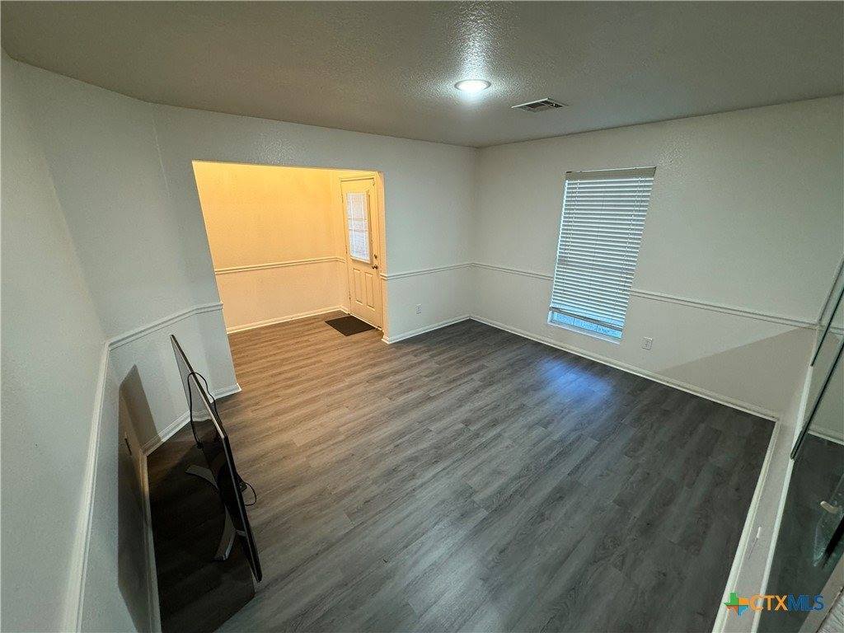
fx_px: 341
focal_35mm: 14
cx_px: 422
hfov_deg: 102.1
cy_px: 316
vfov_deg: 85.7
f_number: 2.2
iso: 320
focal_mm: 2.22
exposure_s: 1/60
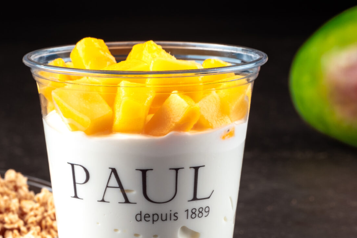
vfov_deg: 7.1
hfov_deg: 10.6
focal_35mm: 194
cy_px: 160
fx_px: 1924
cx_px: 148
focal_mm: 55
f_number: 8
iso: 125
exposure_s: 1/200
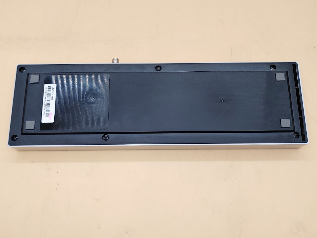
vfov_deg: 39.7
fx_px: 330
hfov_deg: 51.4
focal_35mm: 36
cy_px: 119
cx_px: 158
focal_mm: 4.36
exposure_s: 1/94
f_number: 1.8
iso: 50
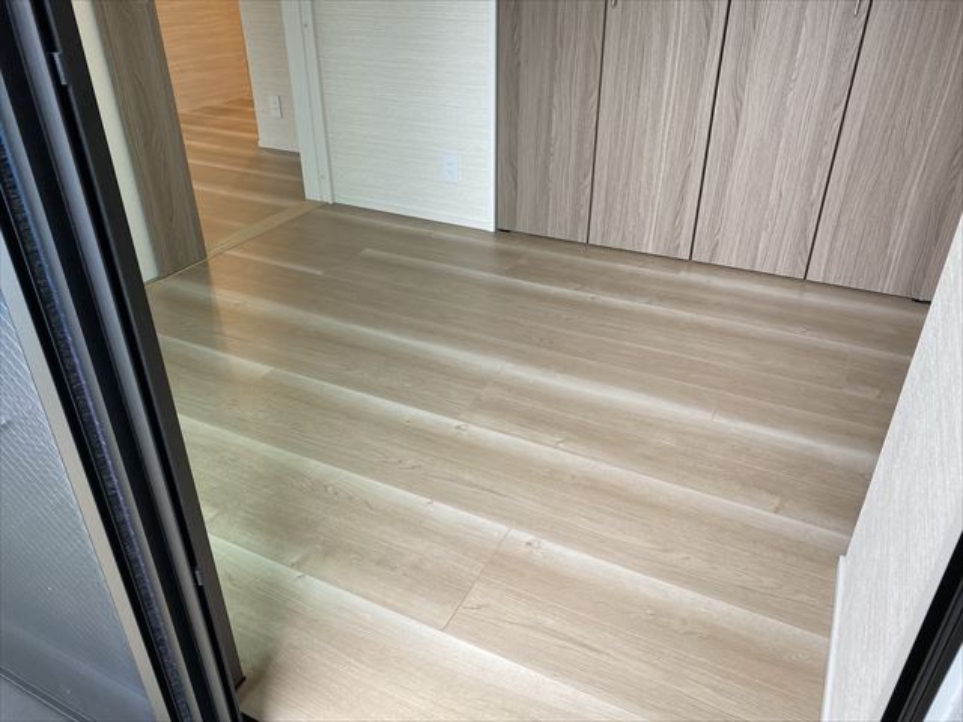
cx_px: 482
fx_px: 723
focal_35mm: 26
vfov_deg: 53.1
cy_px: 361
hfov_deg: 67.3
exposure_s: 1/121
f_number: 1.8
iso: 80
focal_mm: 4.25
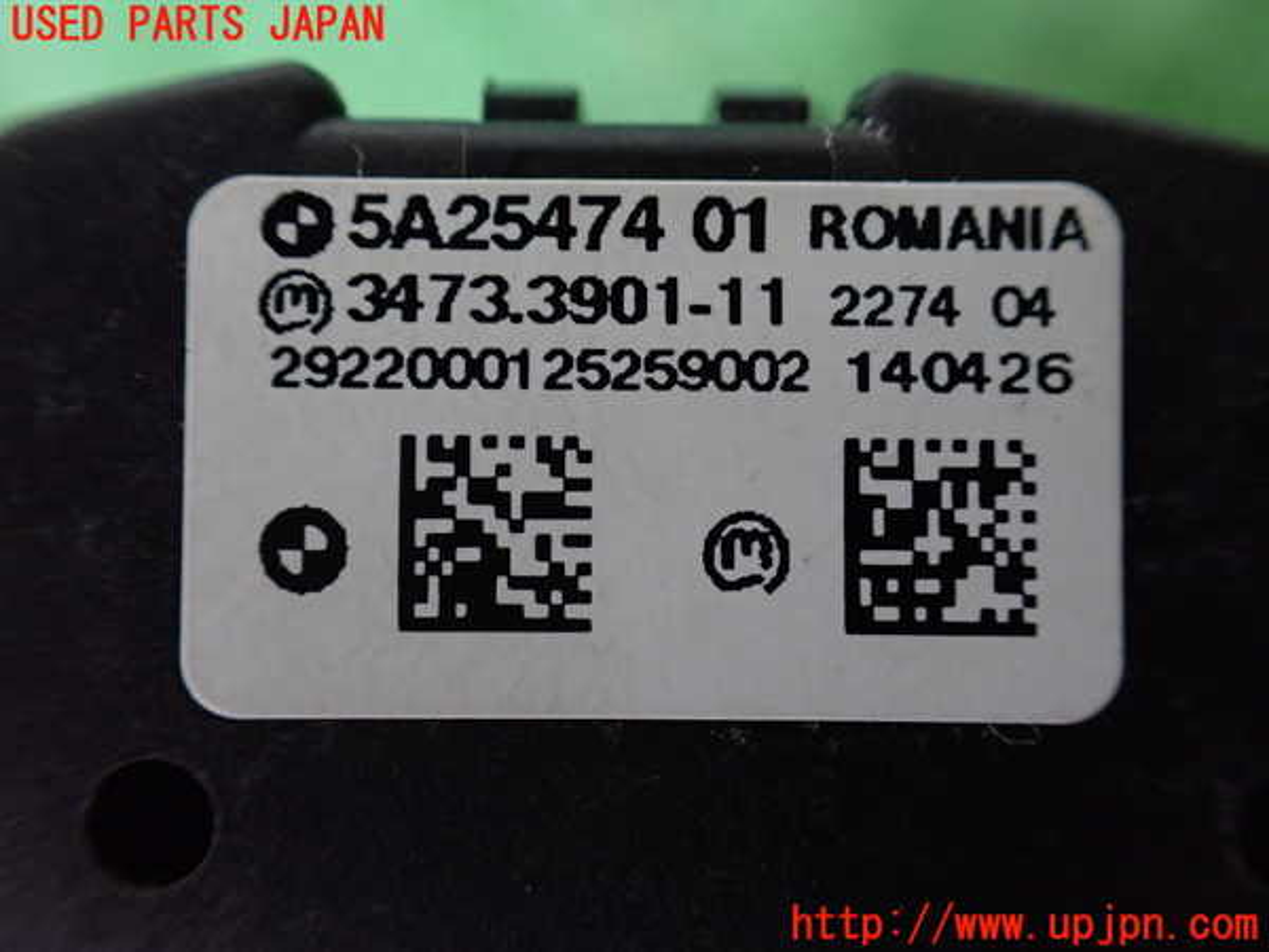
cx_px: 634
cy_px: 476
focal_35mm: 30
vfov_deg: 46.8
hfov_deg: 60.0
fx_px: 1100
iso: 640
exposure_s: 1/125
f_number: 2.3
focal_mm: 5.4
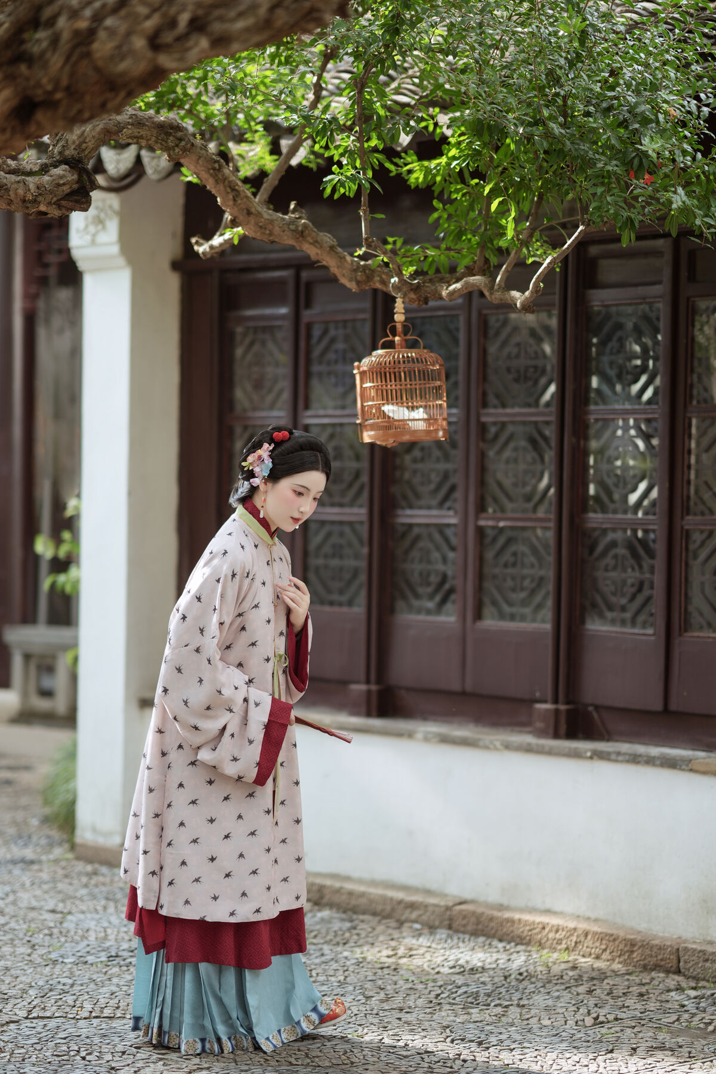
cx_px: 358
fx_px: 2536
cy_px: 537
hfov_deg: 16.1
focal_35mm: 85
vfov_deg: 23.9
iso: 125
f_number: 1.4
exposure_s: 1/800
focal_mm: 85
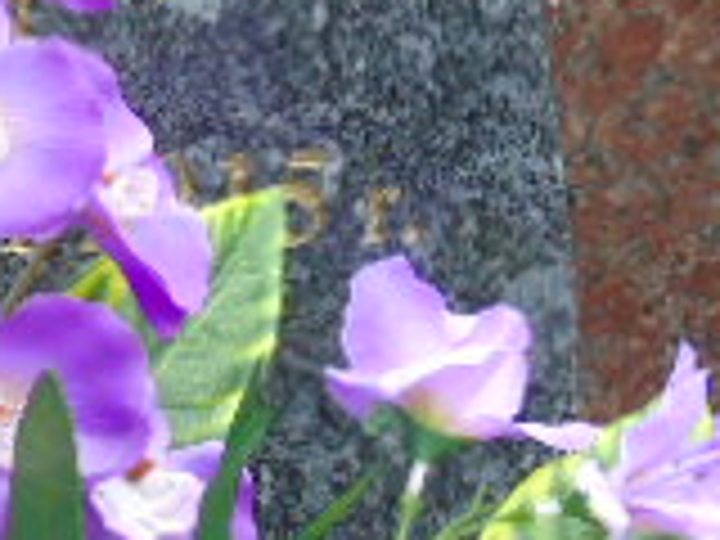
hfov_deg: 3.5
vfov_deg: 2.6
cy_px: -27
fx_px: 11793
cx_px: -400
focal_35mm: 567
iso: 250
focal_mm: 25
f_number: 4.7
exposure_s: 1/125
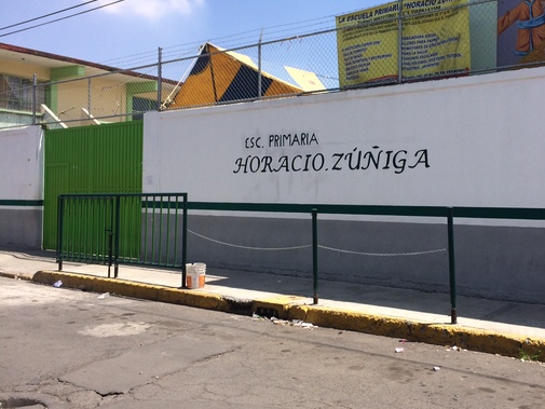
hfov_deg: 48.5
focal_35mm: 38
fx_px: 598
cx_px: 344
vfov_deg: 37.7
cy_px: 189
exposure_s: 1/1953
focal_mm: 4.12
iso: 40
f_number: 2.2
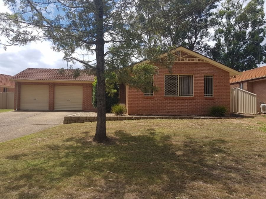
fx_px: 200
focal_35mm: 26
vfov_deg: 53.1
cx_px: 133
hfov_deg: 67.3
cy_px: 100
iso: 40
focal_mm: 4.3
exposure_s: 1/2344
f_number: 1.7
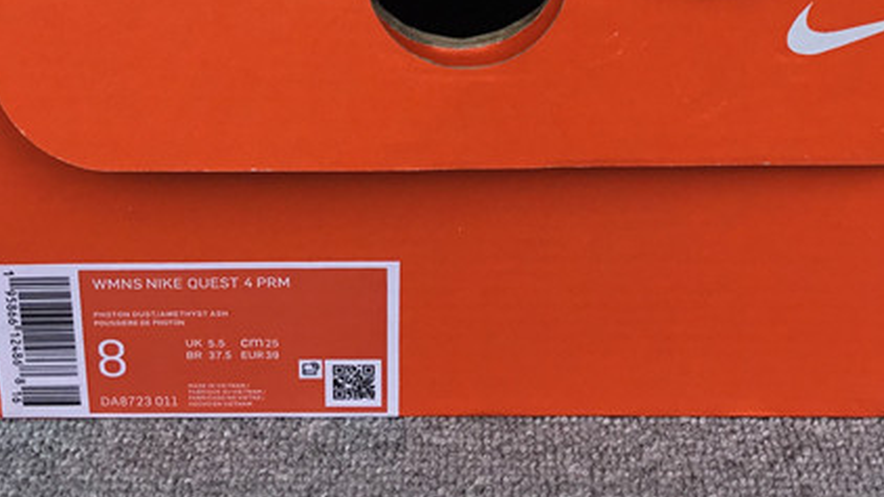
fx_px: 1687
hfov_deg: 29.3
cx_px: 490
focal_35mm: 72
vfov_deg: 15.9
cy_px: -144
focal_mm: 3.3
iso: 25
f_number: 2.4
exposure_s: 1/512
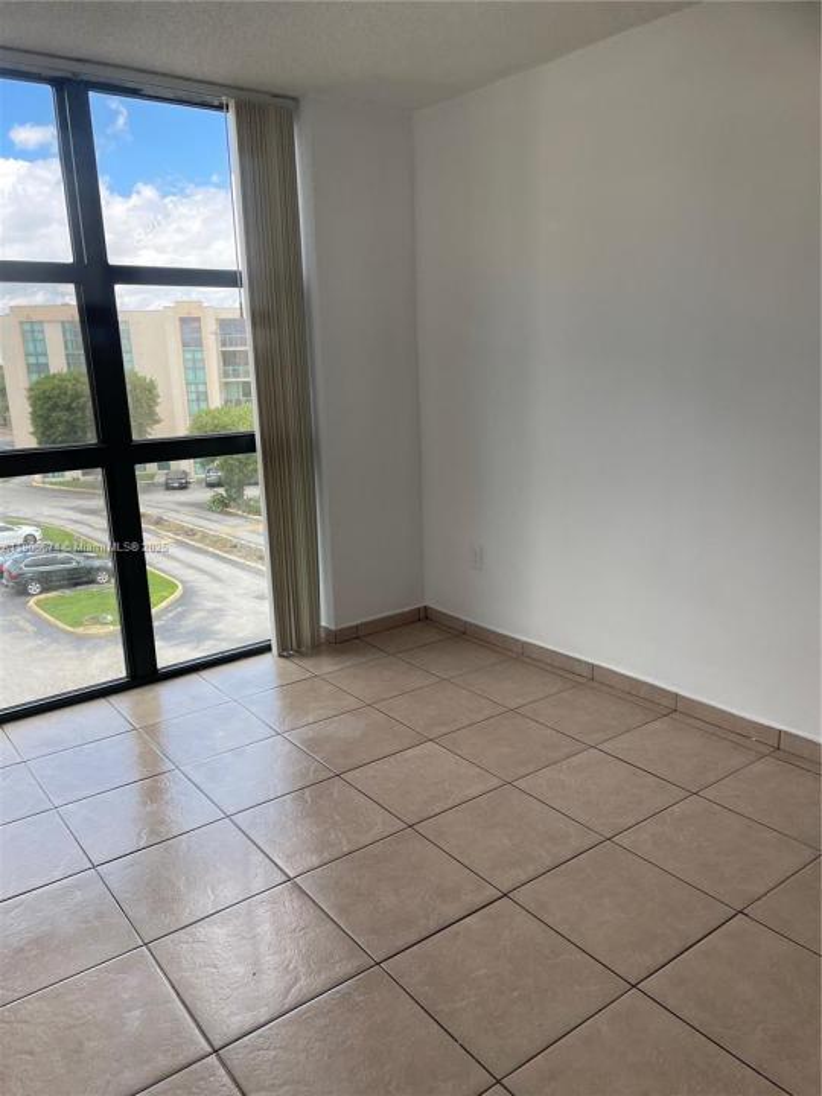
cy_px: 548
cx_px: 411
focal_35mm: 26
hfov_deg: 53.1
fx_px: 823
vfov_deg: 67.3
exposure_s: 1/485
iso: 50
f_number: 1.6
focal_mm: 4.2
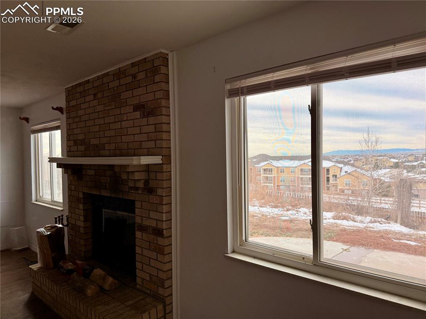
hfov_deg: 71.6
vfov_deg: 56.8
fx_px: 295
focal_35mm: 24
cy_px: 160
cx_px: 213
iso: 100
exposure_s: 1/858
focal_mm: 6.76
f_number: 1.78
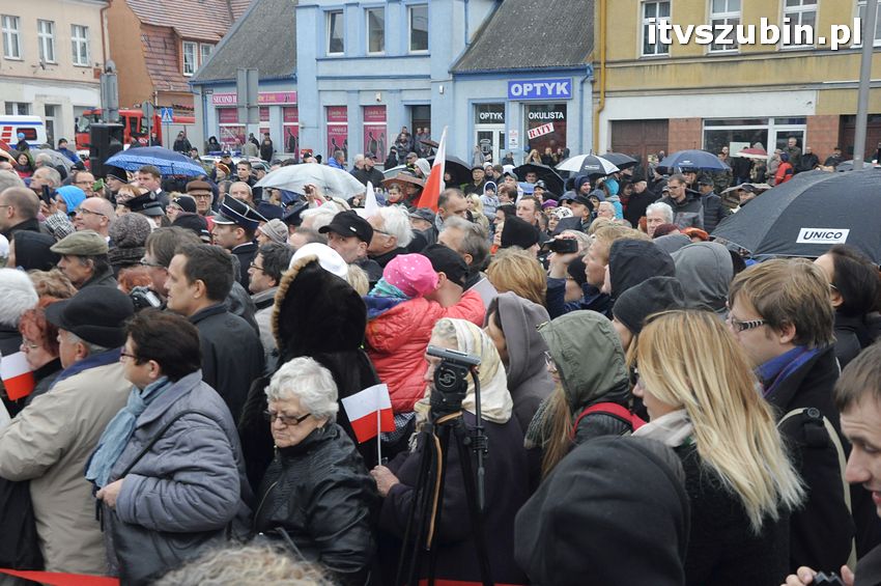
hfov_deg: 41.1
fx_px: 1174
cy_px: 293
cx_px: 440
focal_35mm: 48
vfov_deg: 28.0
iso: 800
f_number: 7.1
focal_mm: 32
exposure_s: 1/200
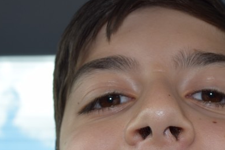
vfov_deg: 18.9
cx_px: 160
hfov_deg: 28.2
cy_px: 129
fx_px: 444
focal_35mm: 71
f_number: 5
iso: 100
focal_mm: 18
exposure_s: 1/200
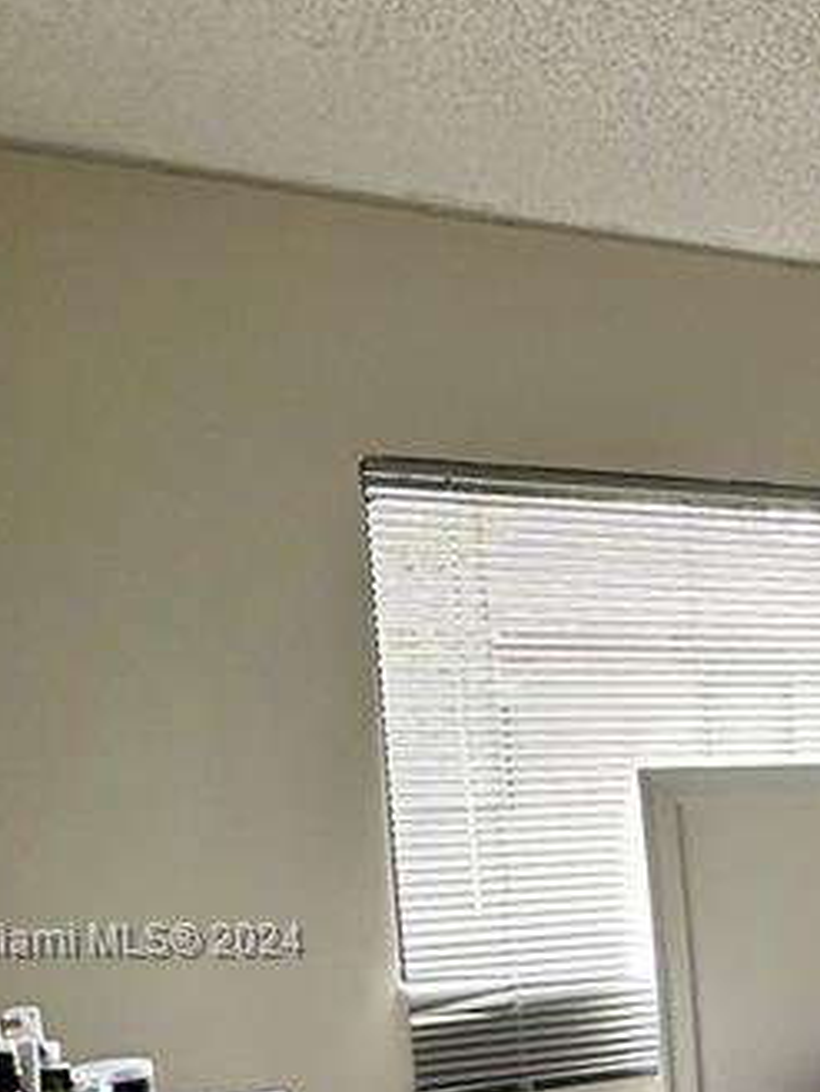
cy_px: 943
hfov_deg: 23.5
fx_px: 1610
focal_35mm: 51
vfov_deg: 35.7
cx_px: 1189
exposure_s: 1/120
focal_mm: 2.22
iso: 160
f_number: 2.2
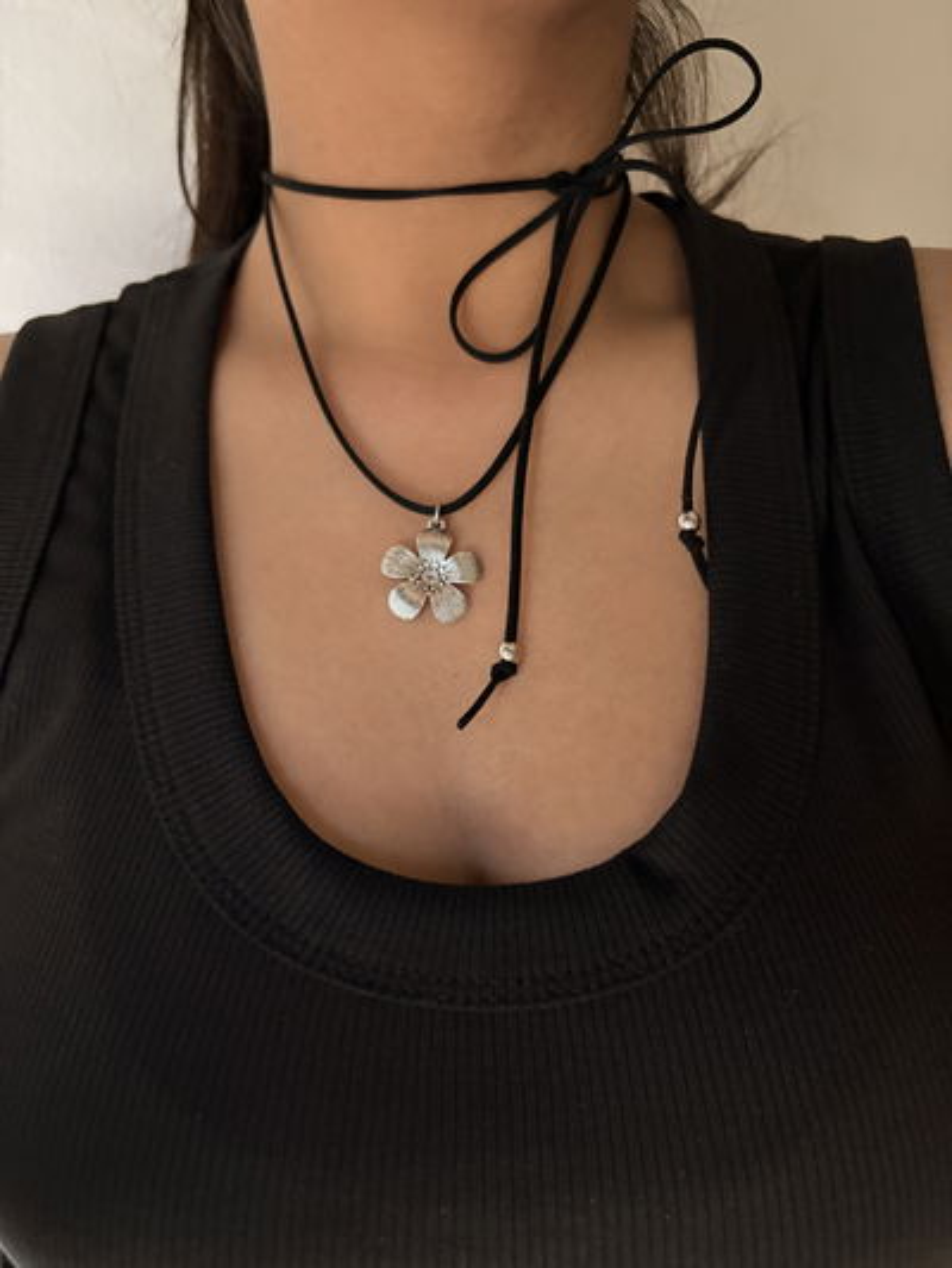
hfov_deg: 53.1
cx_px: 476
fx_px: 953
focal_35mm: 26
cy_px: 634
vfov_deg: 67.3
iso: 640
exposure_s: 1/25
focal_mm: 5.96
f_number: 1.6
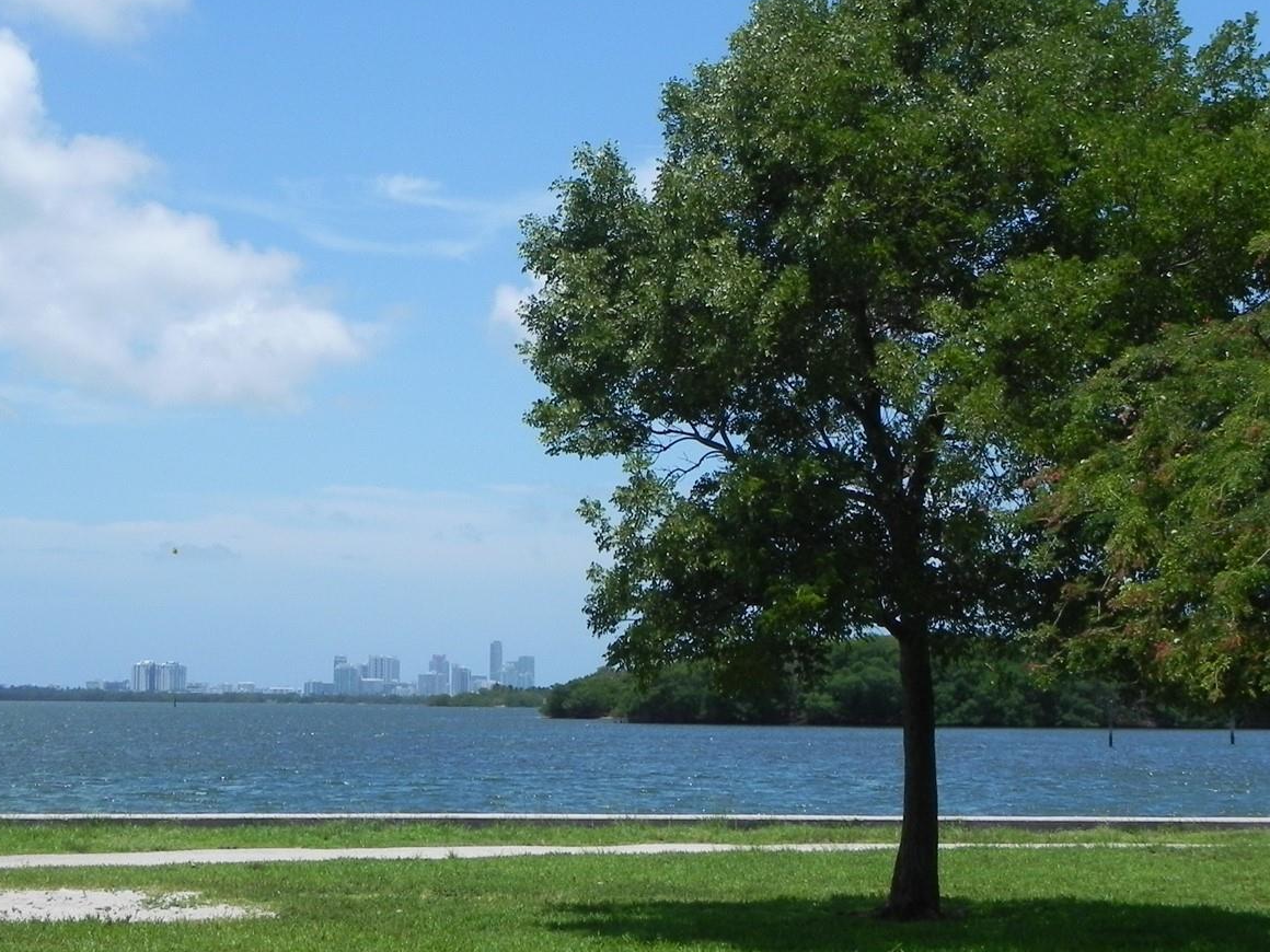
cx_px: 447
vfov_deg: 18.4
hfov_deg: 24.3
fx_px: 2935
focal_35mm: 80
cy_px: 383
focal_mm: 10.3
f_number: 8
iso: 160
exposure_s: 1/420
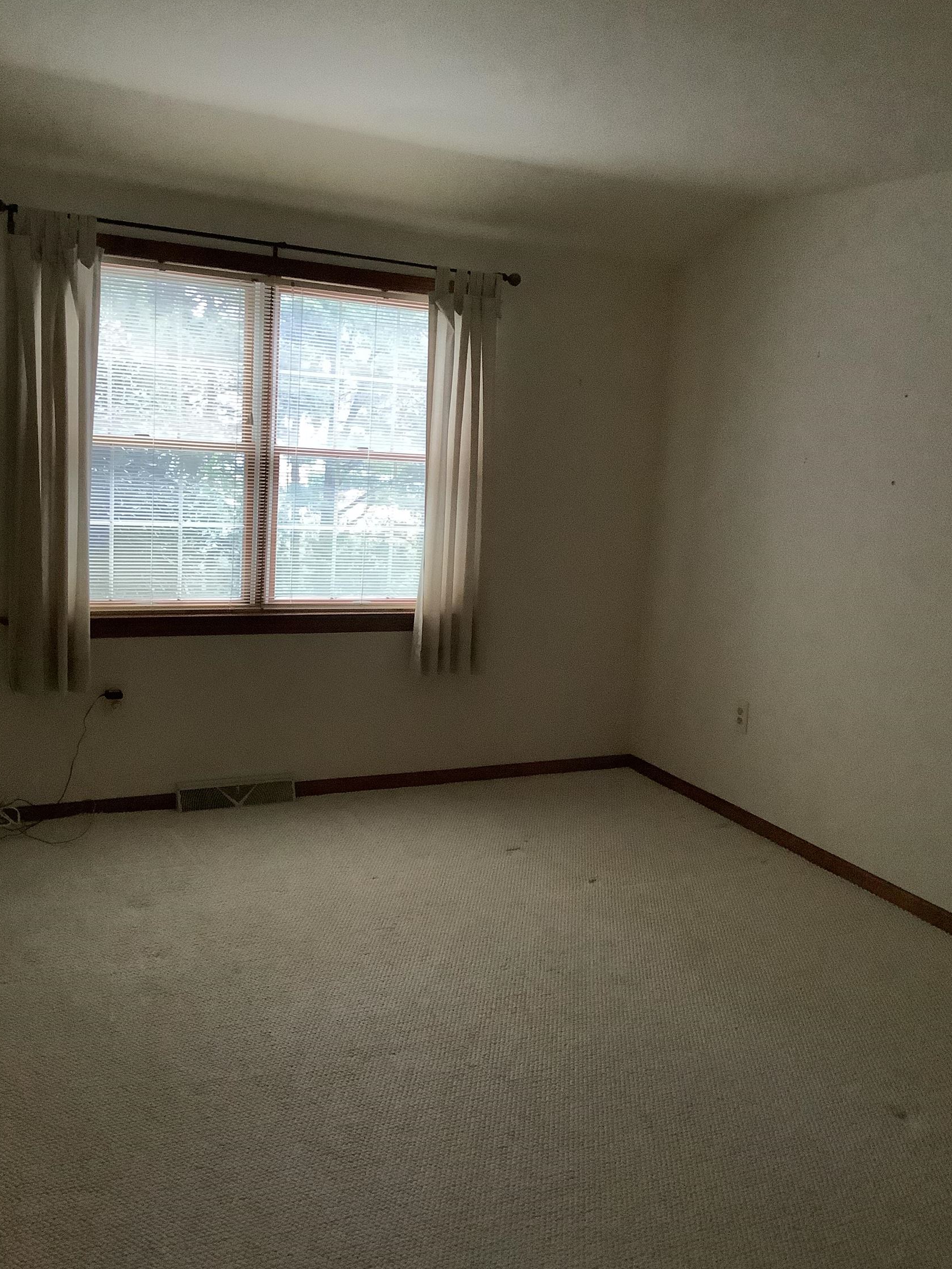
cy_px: 632
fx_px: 1173
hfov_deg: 44.2
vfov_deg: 56.8
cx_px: 477
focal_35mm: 32
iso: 640
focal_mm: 3.3
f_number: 2.4
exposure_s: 1/24
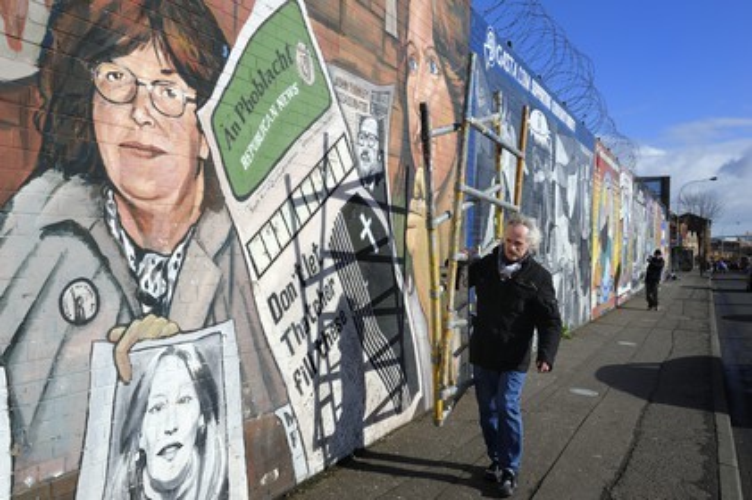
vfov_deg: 41.1
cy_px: 250
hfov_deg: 58.8
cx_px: 376
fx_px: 668
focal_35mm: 32
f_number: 13
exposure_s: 1/400
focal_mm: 32
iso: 400
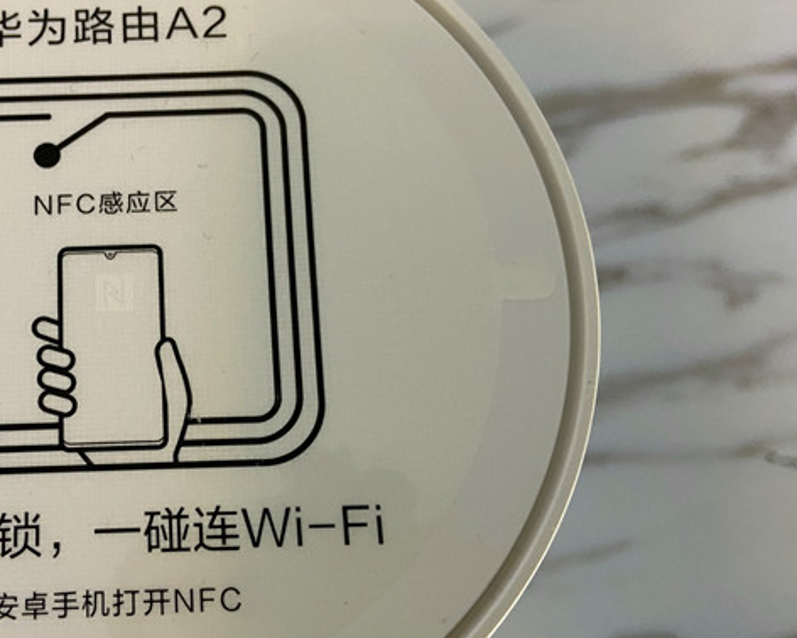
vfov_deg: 34.9
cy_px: 349
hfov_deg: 41.2
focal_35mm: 43
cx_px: 167
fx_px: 1015
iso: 125
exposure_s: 1/74
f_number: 1.8
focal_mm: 4.25
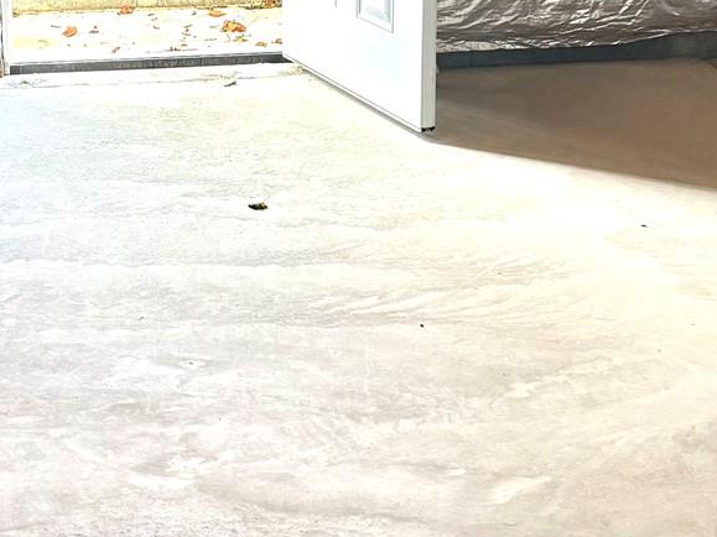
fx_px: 1905
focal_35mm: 92
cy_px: 28
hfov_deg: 21.0
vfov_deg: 15.8
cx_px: 100
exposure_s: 1/121
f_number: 1.6
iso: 64
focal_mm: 5.96
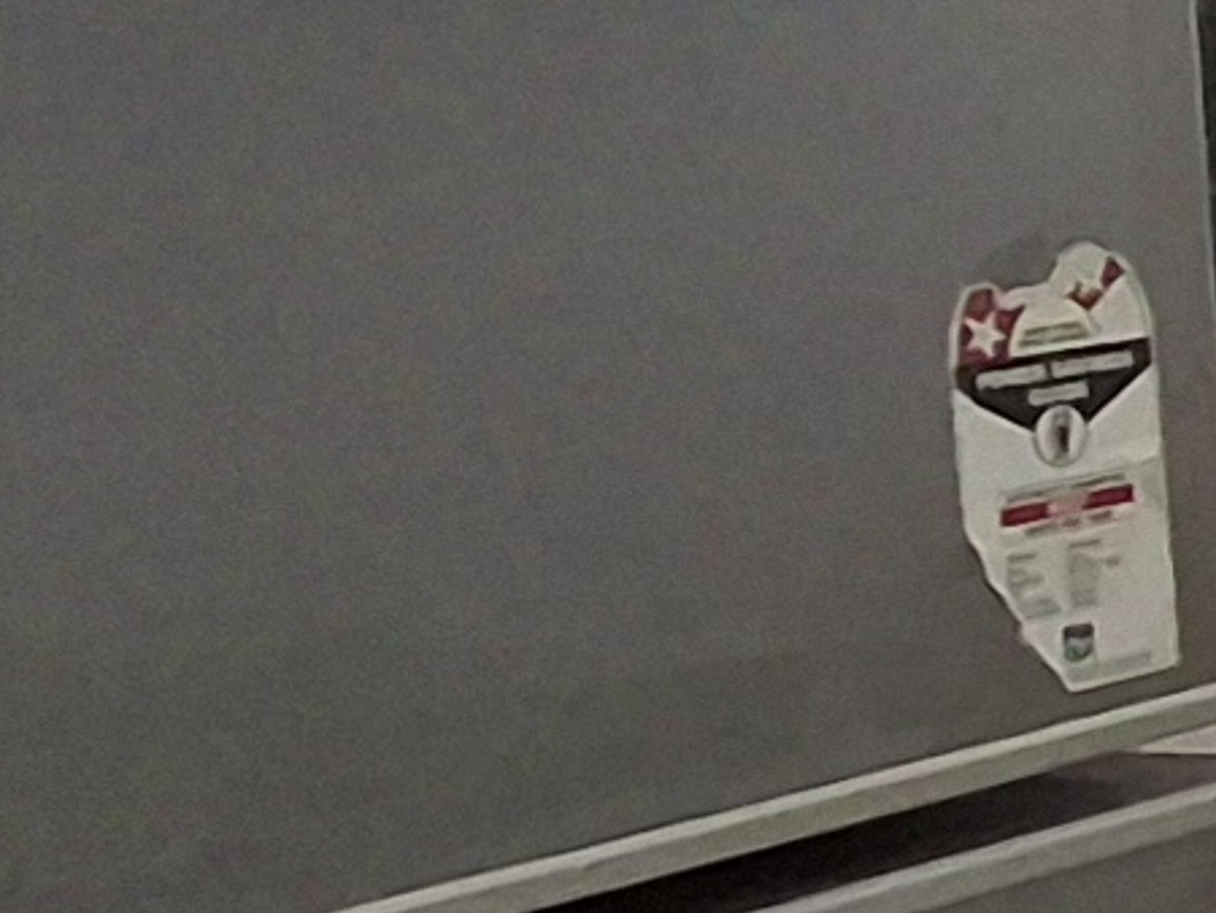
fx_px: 4077
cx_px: 3834
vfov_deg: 12.8
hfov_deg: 10.5
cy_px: 394
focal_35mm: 116
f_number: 2.2
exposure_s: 1/50
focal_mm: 1.64
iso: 160
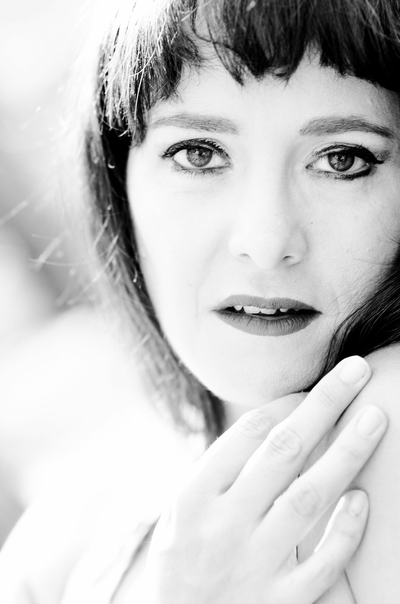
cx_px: 200
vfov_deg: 16.1
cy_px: 302
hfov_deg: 10.7
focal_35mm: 128
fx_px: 2134
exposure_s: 1/250
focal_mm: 85
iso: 200
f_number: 2.8
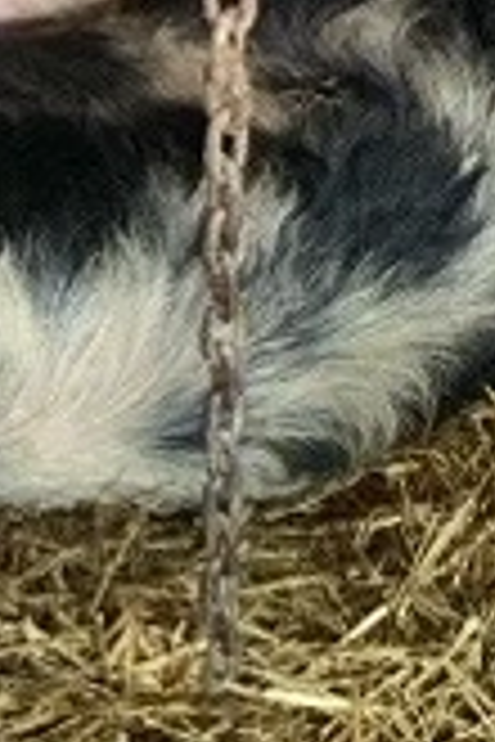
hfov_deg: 8.3
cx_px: -117
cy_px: 297
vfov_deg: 12.5
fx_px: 3382
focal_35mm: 164
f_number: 1.8
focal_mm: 4.25
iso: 640
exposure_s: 1/20
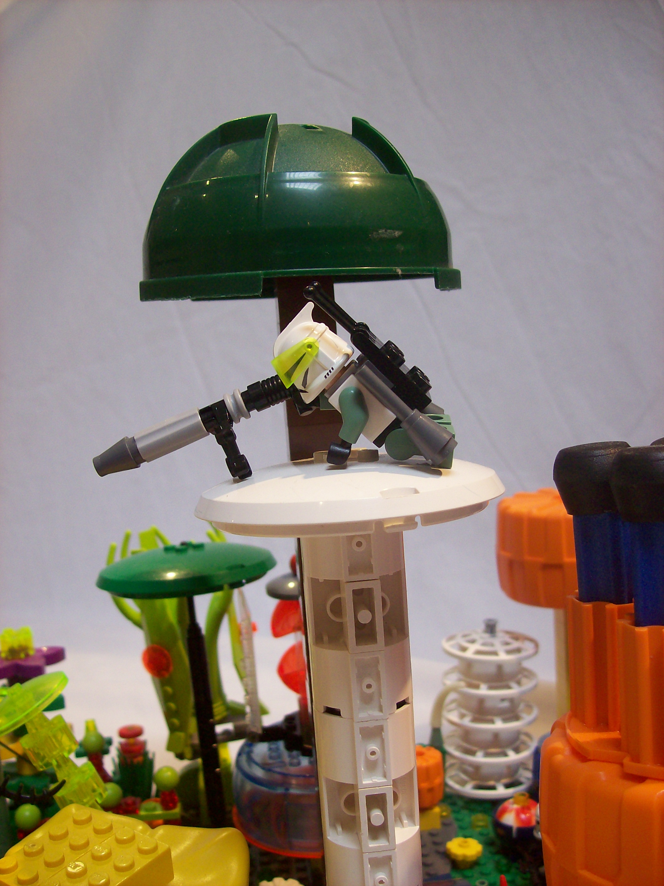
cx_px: 332
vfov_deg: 51.4
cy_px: 443
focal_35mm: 36
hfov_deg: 39.6
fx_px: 921
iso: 80
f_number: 2.7
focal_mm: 6
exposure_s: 1/56.5
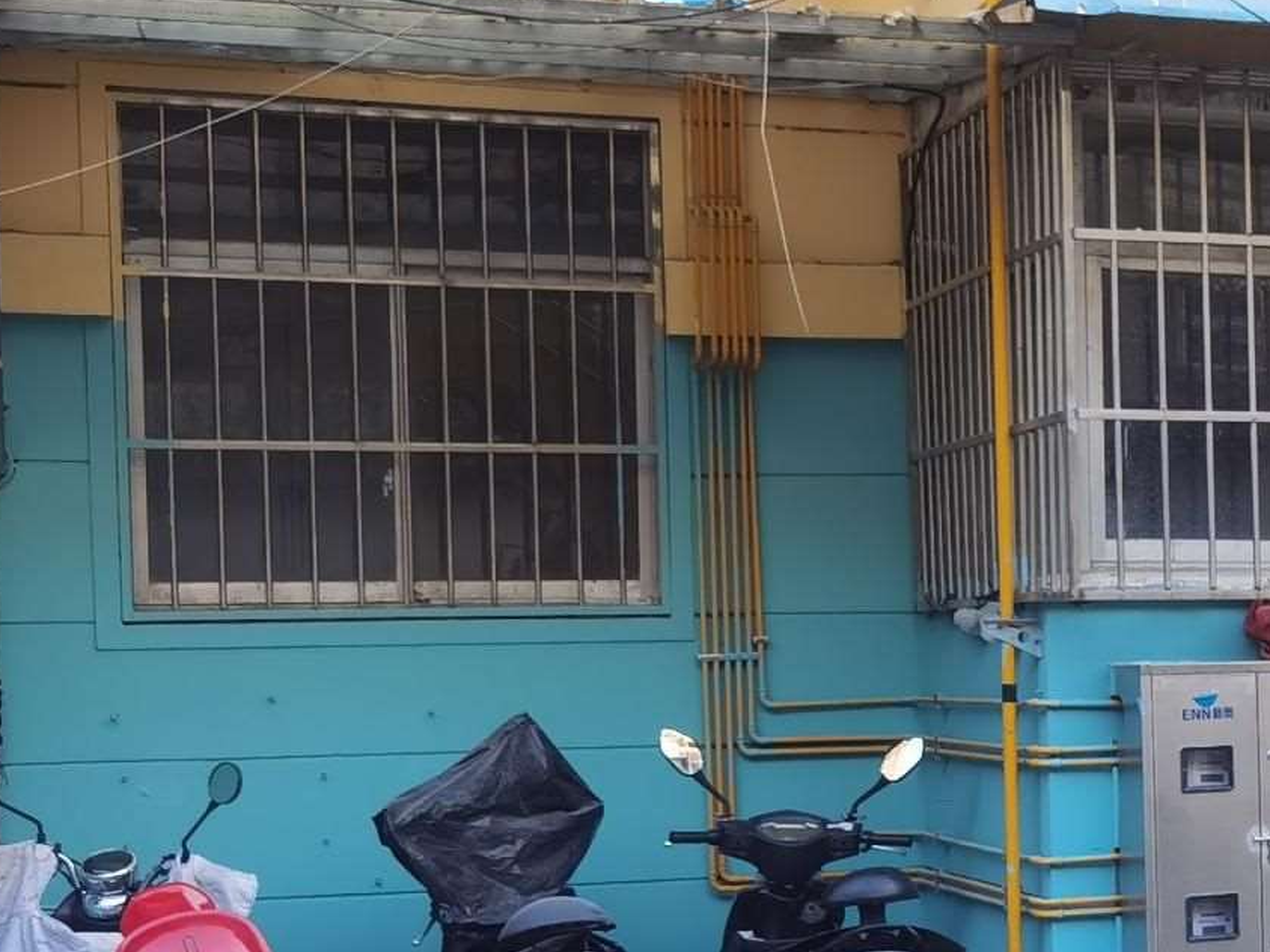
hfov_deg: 21.4
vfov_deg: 17.9
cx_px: 1689
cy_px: 688
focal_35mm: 82
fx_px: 3008
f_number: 1.9
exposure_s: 1/175
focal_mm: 6.71
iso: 50
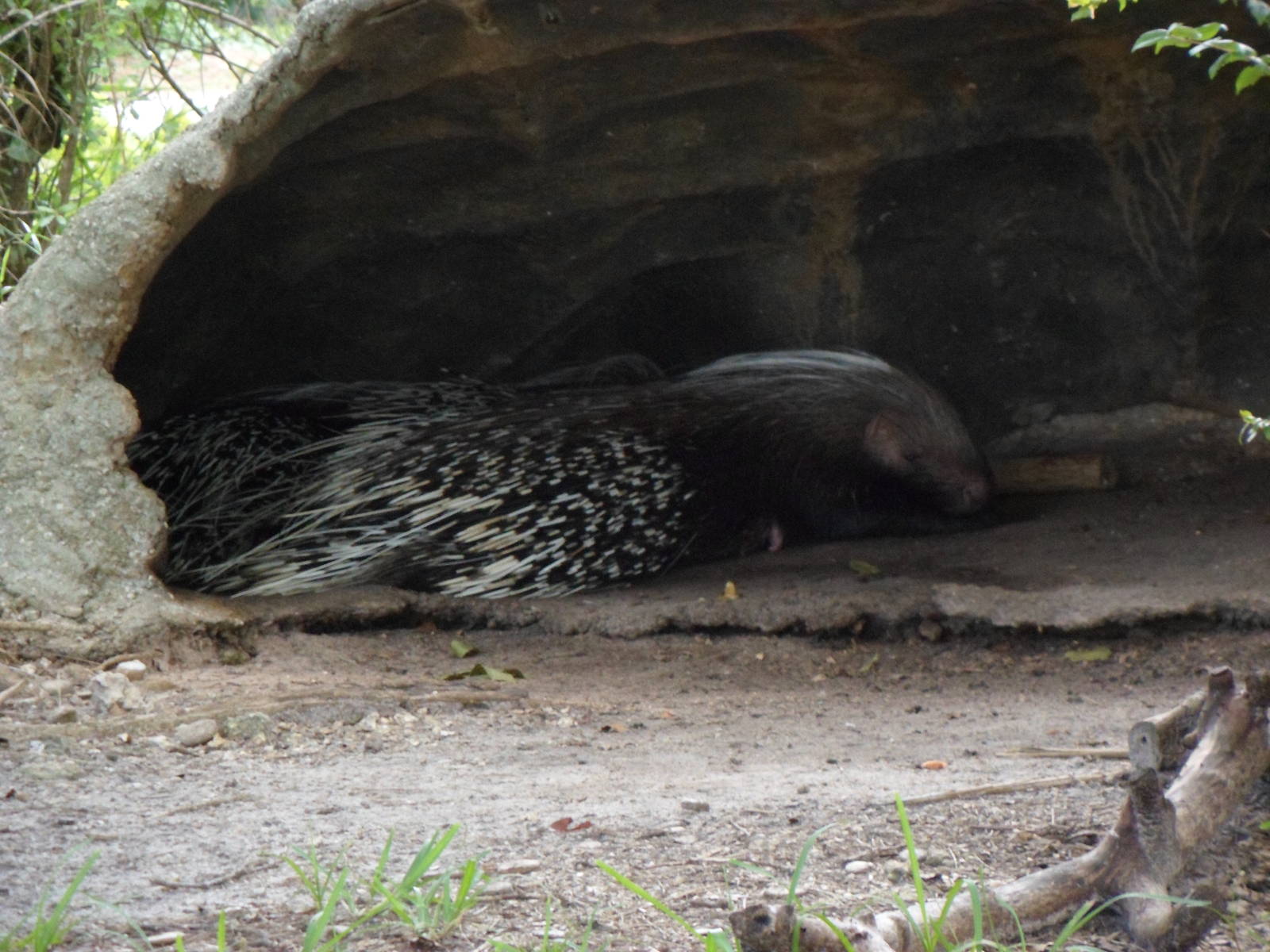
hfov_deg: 7.3
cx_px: 635
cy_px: 476
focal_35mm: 270
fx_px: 9906
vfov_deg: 5.5
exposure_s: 1/60
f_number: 5.9
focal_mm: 46.8
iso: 320
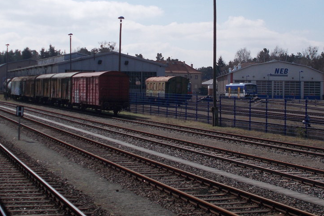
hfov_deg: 23.6
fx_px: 774
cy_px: 70
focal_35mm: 86
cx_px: 176
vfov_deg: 15.9
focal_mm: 9
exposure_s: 1/200
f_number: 11.3
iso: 80
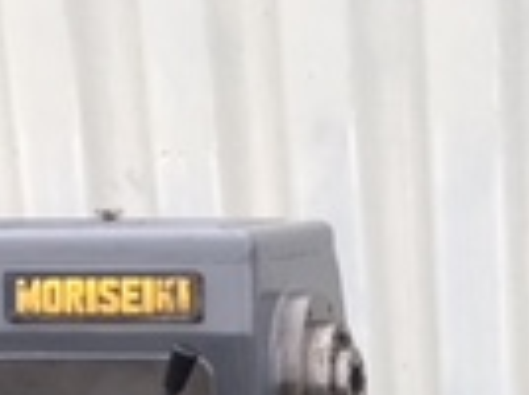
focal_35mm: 139
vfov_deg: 9.8
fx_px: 2120
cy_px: 837
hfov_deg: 13.7
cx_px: 687
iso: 25
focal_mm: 4.15
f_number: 2.2
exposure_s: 1/359
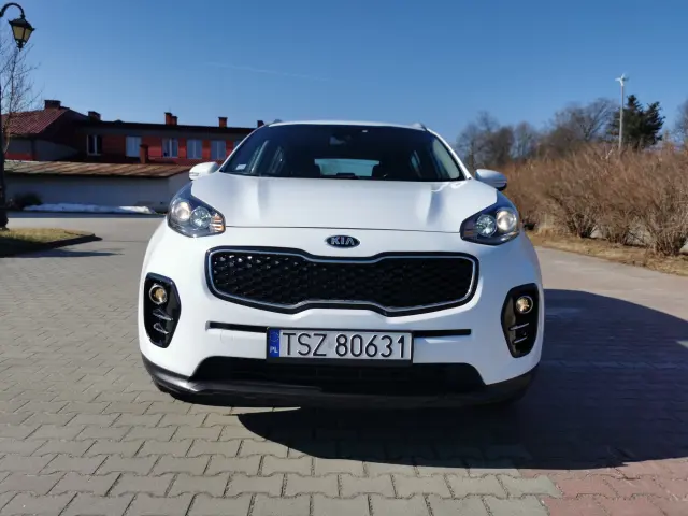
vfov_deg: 51.4
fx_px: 537
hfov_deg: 65.3
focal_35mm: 27
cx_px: 344
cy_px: 258
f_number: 1.6
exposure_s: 1/5714
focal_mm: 5.56
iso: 50
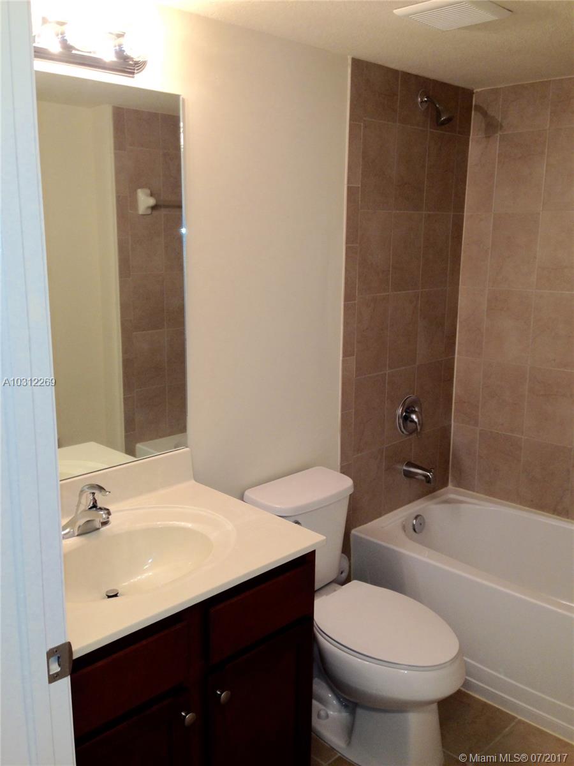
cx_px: 287
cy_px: 383
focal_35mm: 33
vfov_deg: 55.4
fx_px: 730
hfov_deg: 42.9
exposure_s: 1/21
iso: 50
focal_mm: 4.12
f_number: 2.4
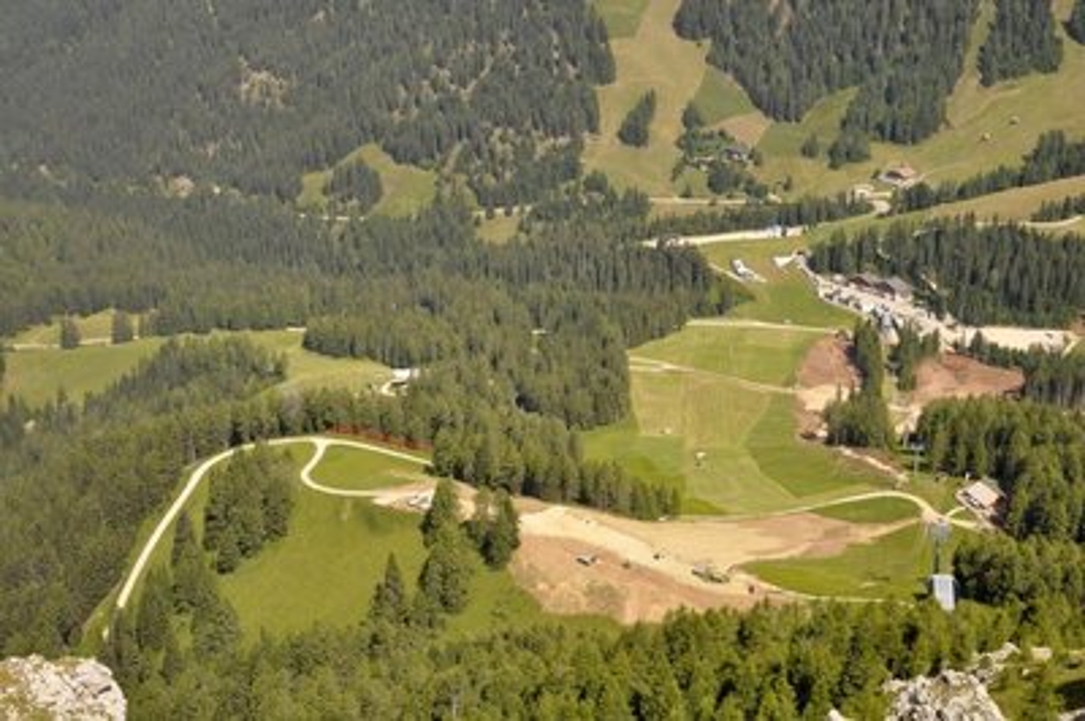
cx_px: 542
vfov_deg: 22.6
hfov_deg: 33.4
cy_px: 360
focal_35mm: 60
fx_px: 1807
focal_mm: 40
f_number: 9
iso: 200
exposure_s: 1/320
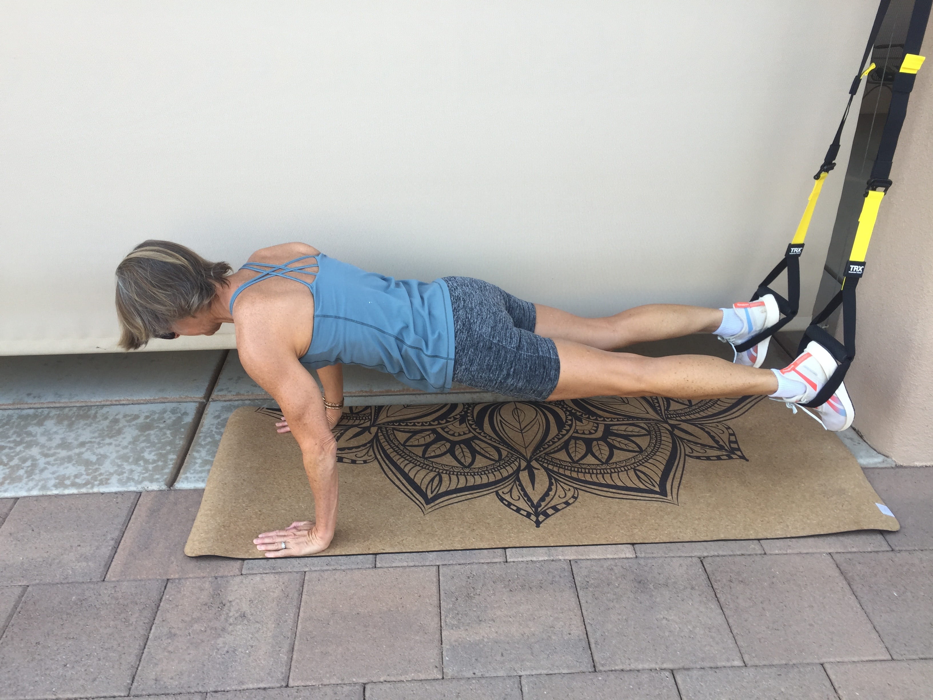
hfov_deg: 61.7
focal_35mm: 29
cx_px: 466
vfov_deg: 48.2
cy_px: 350
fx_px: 782
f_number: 2.2
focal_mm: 4.15
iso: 32
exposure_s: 1/124
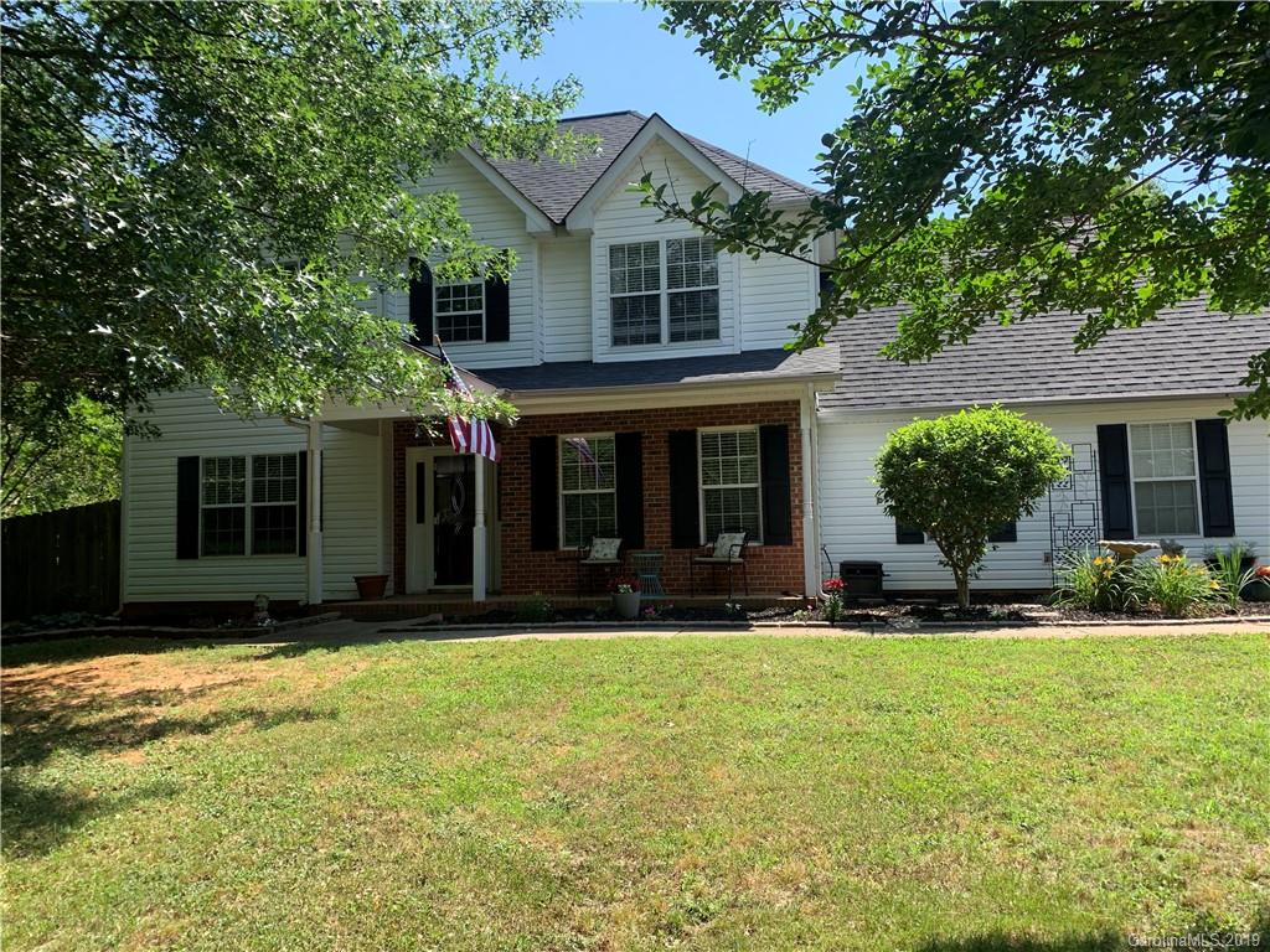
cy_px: 476
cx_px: 635
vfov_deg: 53.1
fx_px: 954
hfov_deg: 67.3
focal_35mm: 26
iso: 25
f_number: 1.8
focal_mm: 4.25
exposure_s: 1/701
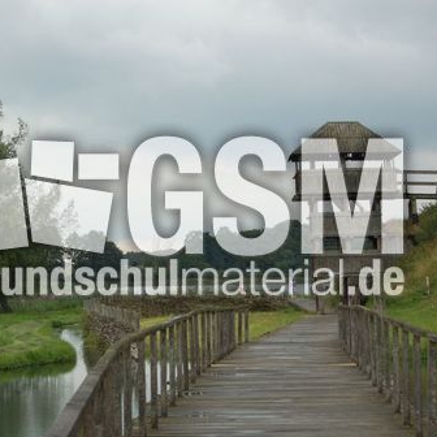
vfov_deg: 18.7
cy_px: 220
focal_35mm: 93
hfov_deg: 18.7
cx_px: 182
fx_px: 1328
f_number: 7.1
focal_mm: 48
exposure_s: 1/200
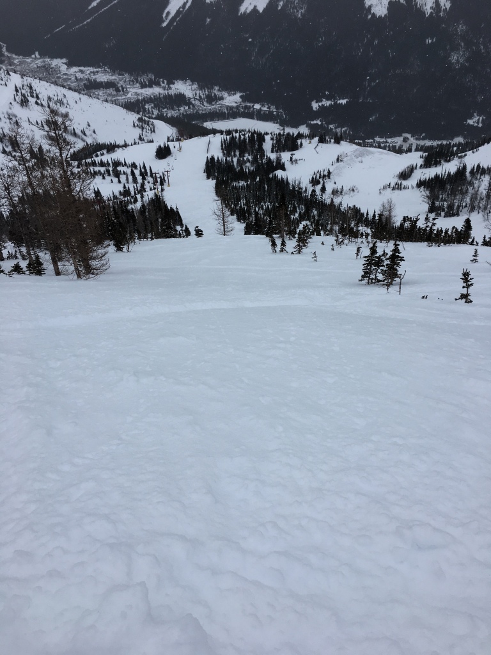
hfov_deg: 48.2
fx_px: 548
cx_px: 246
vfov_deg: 61.7
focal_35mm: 29
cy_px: 328
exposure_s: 1/1748
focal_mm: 4.15
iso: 25
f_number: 2.2
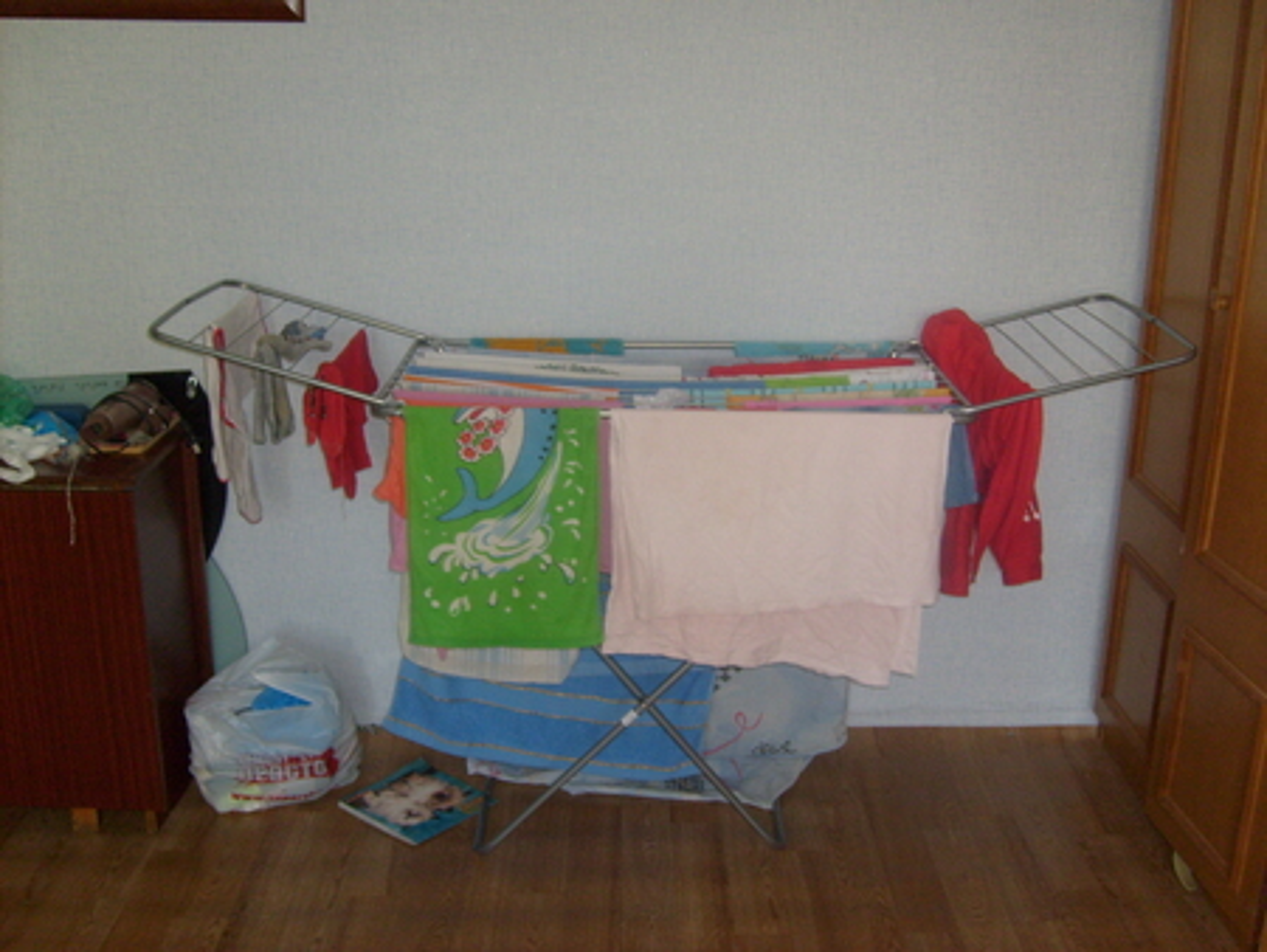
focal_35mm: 35
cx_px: 634
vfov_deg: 40.7
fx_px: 1282
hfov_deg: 52.6
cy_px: 476
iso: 100
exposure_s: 1/45
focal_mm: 5.8
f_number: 2.8
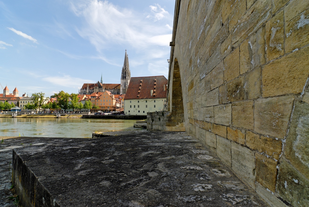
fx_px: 155
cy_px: 104
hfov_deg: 89.9
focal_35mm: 18
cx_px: 154
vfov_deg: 67.6
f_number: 8
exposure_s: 1/125
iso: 100
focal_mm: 12
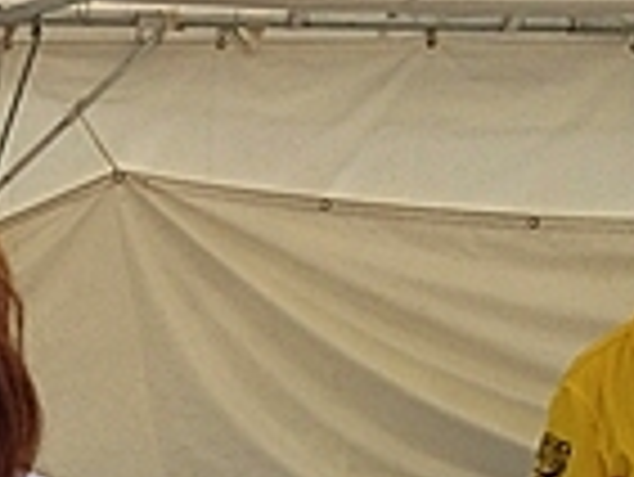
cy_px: 612
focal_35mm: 159
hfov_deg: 11.6
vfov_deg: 9.2
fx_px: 2915
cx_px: -459
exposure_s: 1/339
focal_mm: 4.28
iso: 64
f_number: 2.4
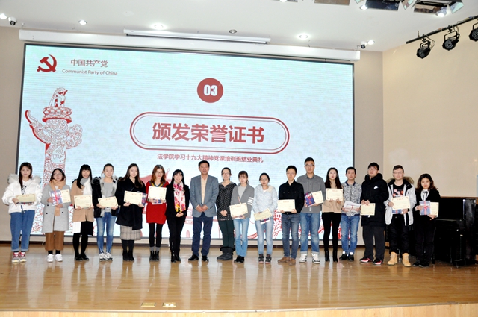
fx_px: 418
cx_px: 239
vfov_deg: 41.6
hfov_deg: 59.6
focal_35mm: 32
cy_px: 158
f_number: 5
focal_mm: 21
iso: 1250
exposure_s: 1/200
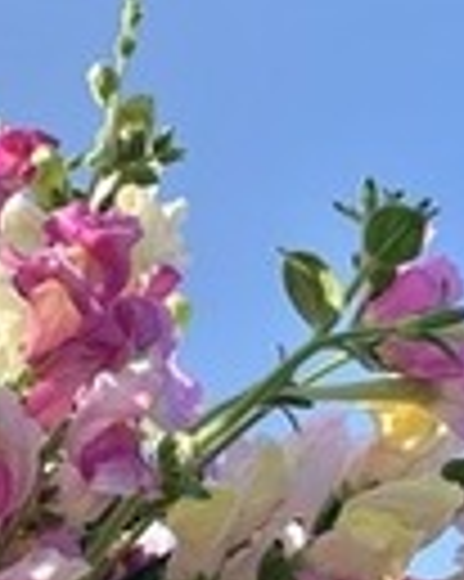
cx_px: 160
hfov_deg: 14.6
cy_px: 387
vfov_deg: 18.2
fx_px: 1805
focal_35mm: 105
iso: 25
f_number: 1.8
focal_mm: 4.25
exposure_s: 1/911
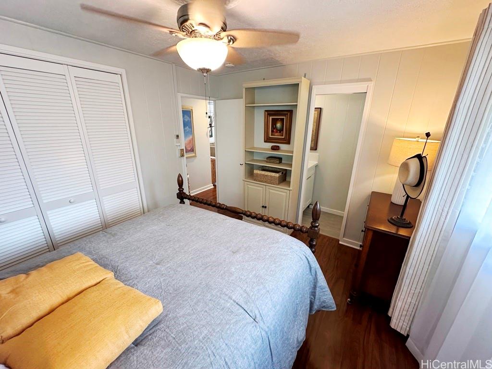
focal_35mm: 14
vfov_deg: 85.7
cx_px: 246
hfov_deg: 102.1
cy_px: 184
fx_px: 199
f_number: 2.2
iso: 200
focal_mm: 2.22
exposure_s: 1/60
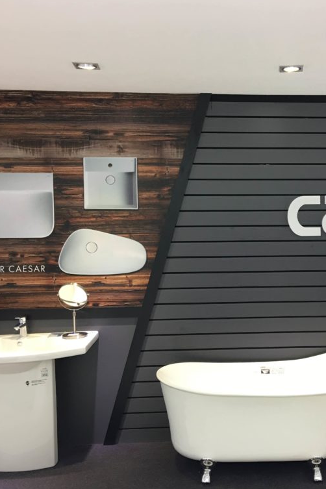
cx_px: 243
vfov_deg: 47.4
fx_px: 557
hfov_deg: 32.1
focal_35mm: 41
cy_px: 241
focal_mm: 4.15
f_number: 2.2
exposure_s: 1/17
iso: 50
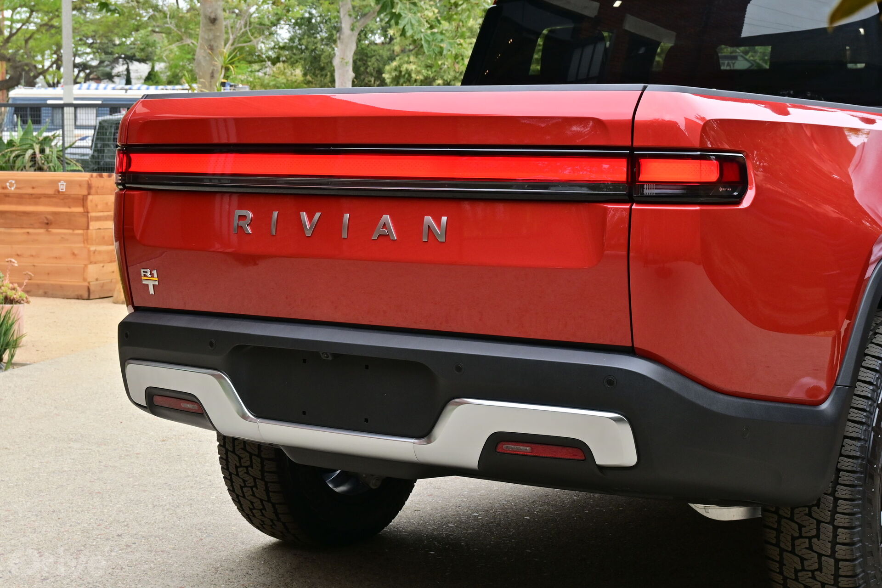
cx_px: 441
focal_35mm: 62
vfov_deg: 22.1
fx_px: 1507
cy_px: 294
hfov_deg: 32.6
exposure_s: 1/320
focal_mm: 41
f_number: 9
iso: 400
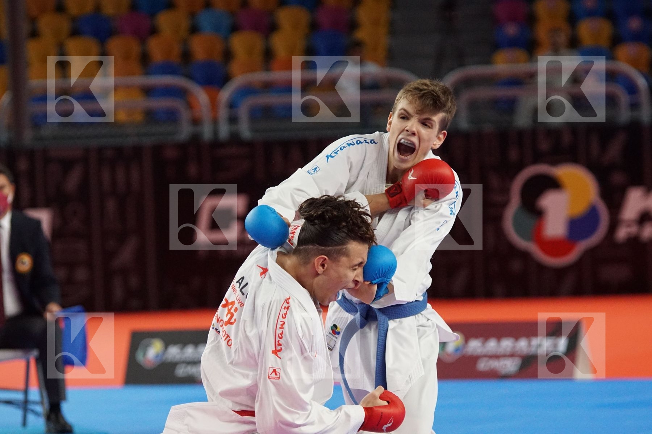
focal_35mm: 202
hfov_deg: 10.2
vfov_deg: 6.8
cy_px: 217
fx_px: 3667
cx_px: 326
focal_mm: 135
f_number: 2.8
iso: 3200
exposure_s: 1/2000
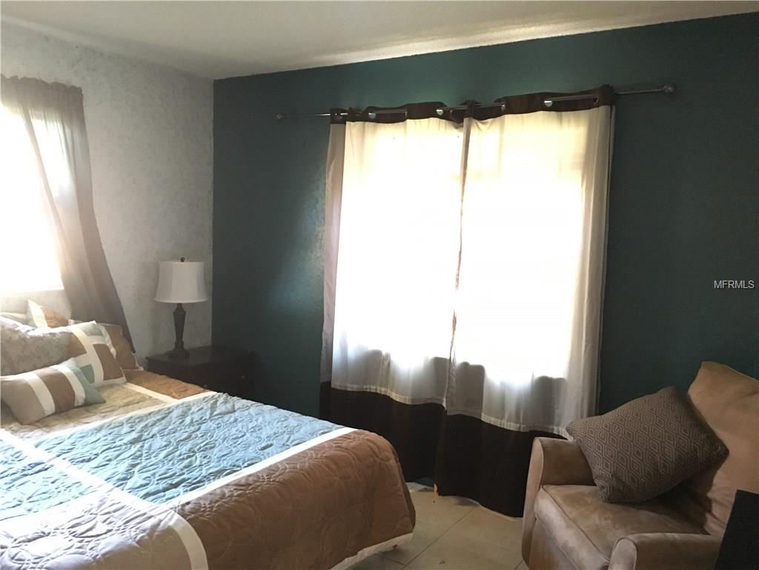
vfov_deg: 48.2
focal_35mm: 29
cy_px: 285
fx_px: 636
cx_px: 380
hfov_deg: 61.7
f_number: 2.2
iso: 640
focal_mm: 4.15
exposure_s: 1/15
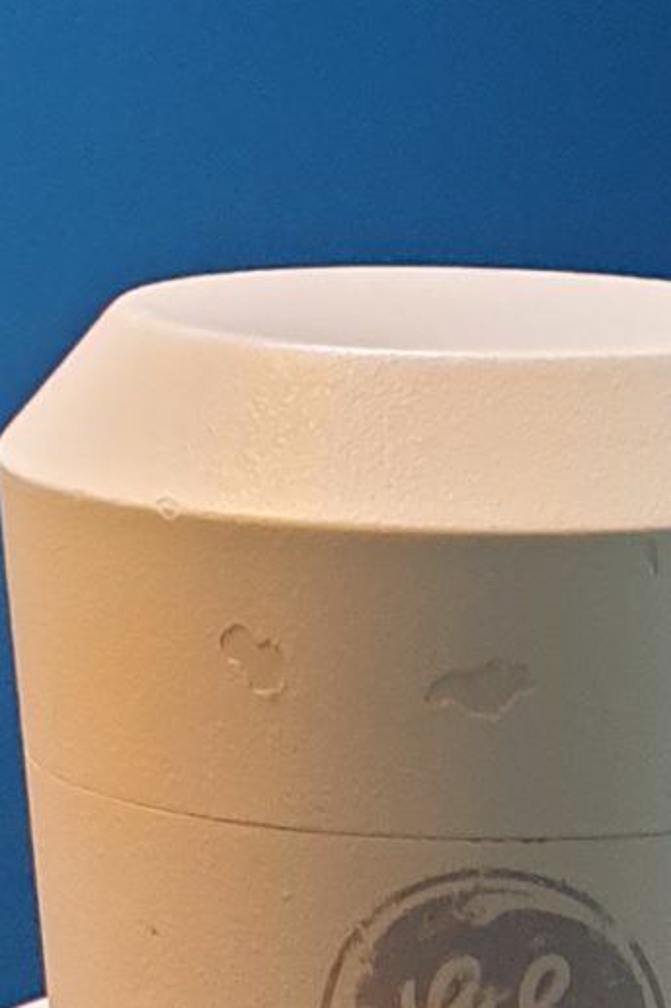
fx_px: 3751
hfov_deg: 9.9
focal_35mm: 134
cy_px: 2201
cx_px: 1046
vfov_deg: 12.8
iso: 200
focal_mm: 4.3
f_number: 2.4
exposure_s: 1/50
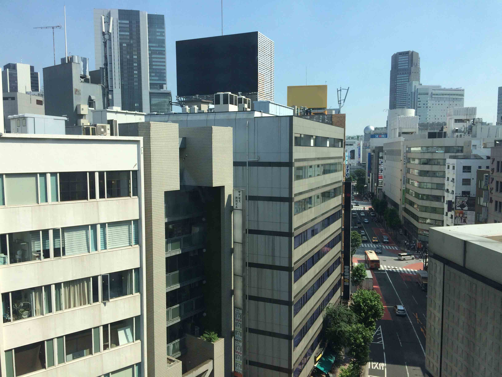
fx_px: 421
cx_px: 251
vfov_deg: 48.2
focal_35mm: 29
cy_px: 188
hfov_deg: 61.7
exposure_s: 1/933
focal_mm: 4.15
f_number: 2.2
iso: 32
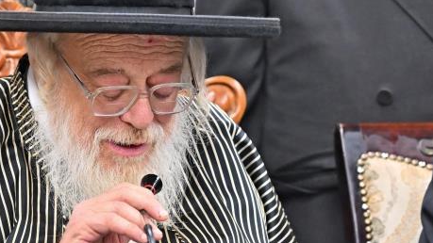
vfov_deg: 5.0
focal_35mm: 241
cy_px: 110
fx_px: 2767
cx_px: 114
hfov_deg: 8.9
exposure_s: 1/200
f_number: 4
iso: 1250
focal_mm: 103
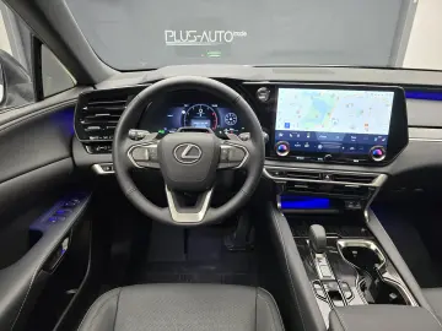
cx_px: 221
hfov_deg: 73.9
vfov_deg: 58.9
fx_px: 294
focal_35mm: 23
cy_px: 166
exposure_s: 1/90.1
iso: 320
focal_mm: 6.3
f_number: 1.7
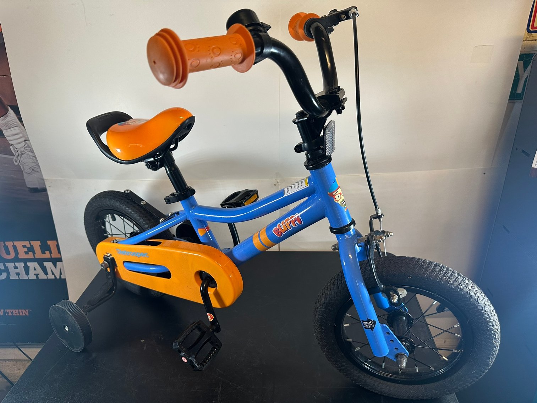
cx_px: 268
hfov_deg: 71.6
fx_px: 372
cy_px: 202
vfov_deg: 56.8
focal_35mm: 24
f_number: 1.78
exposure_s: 1/120
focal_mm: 6.86
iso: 160
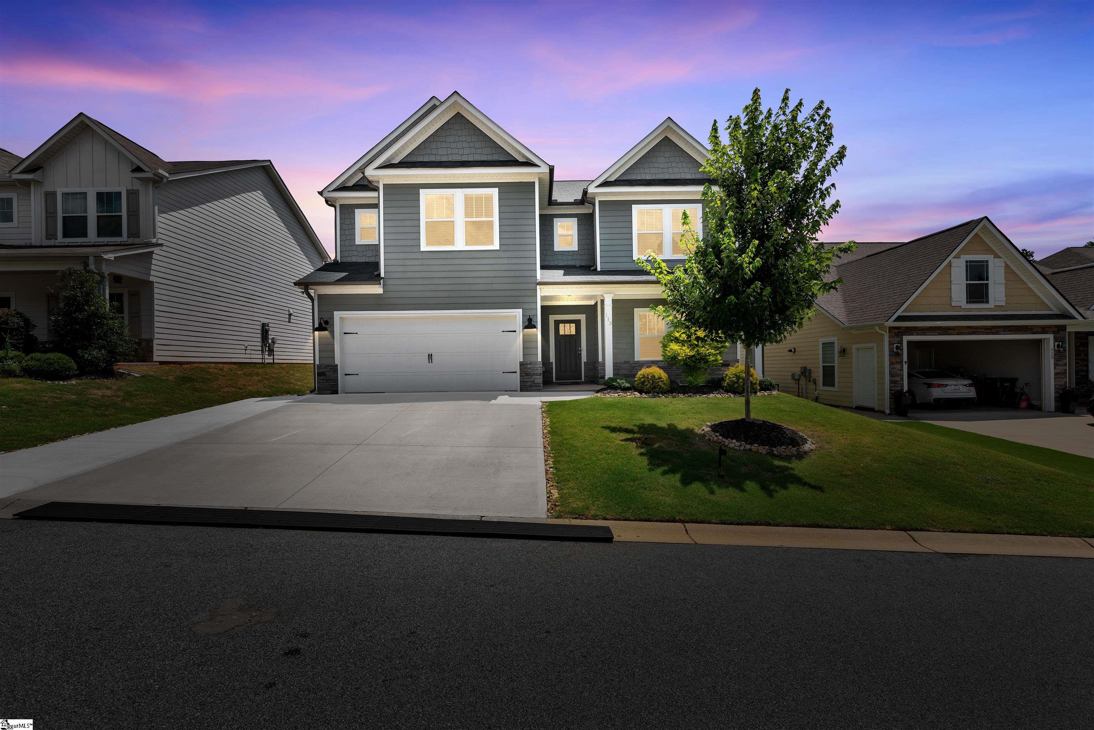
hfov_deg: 96.7
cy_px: 365
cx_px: 547
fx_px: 486
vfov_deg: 73.7
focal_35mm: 16
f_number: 9
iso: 160
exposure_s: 1/320
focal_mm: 16
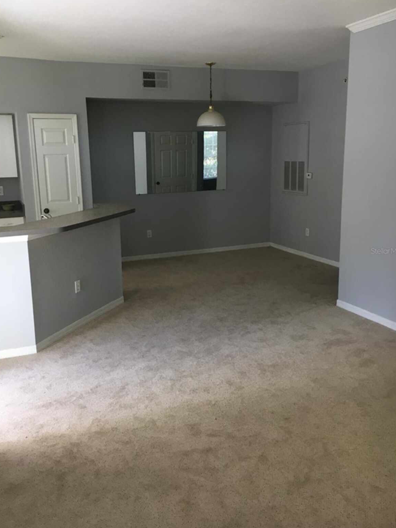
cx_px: 187
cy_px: 251
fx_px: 488
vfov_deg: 56.8
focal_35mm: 32
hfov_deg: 44.2
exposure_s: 1/30
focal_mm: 4.15
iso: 25
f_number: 2.2
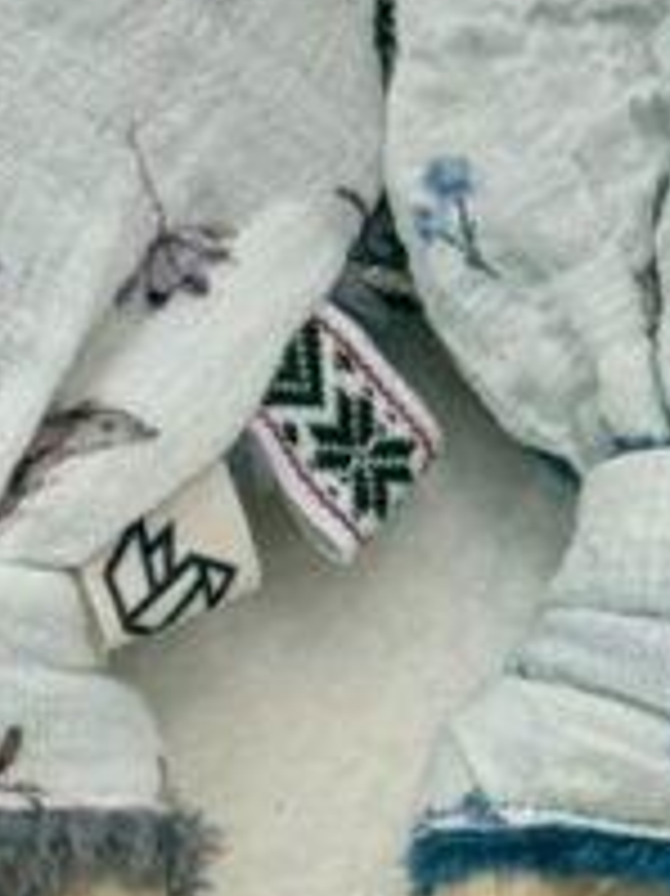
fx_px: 6381
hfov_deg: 5.8
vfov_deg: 7.9
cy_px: 1153
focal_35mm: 247
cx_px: -845
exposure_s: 1/60
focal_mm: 6.76
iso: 125
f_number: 1.78
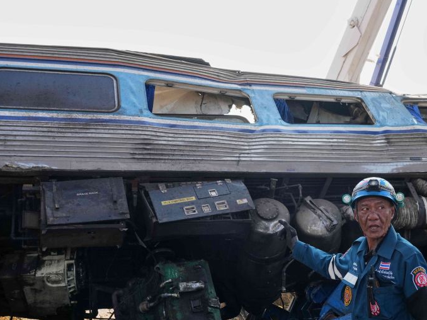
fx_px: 629
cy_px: 188
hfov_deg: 36.5
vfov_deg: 28.5
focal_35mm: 51
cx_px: 327
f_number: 8
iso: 500
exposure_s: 1/500
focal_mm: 29
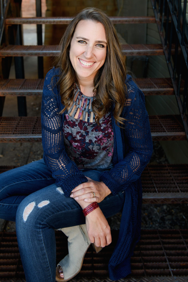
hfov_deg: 36.9
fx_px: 282
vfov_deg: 53.1
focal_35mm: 36
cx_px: 94
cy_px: 141
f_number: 4.5
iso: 400
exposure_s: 1/160
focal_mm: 36
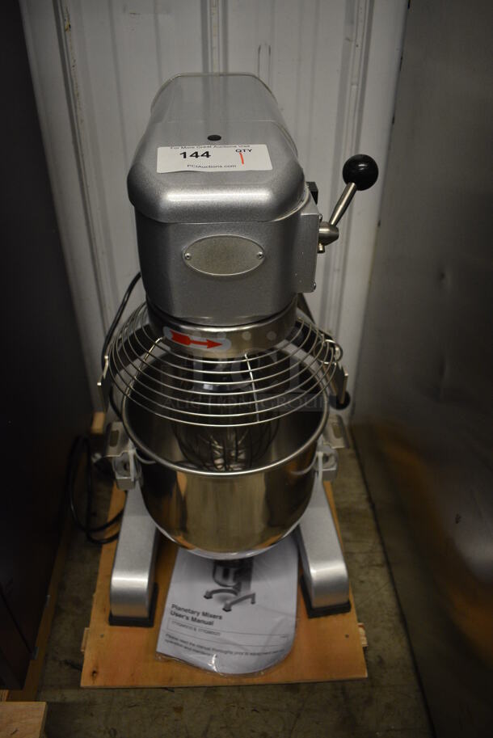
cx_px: 246
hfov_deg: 48.0
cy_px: 369
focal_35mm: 27
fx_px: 554
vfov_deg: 67.3
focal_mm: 18
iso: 1250
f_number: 3.5
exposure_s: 1/125
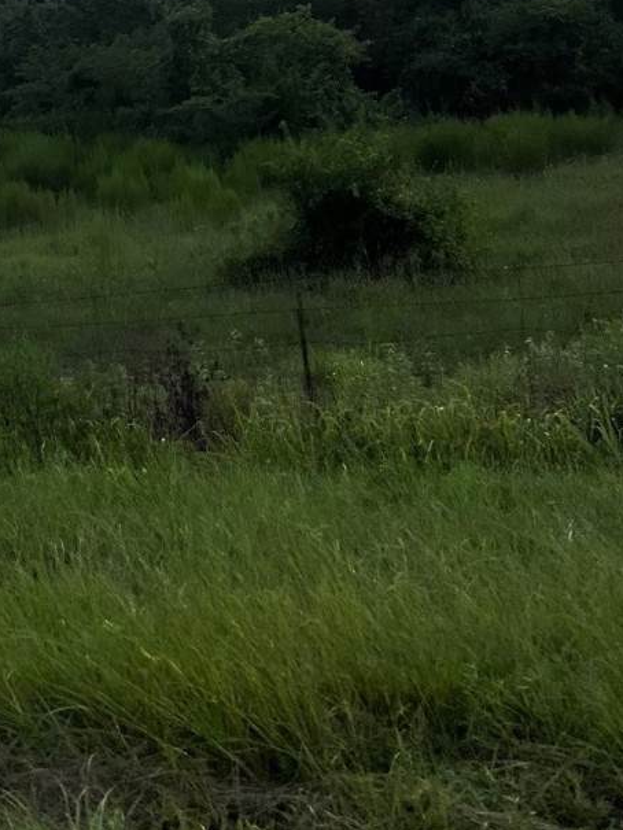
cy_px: 45
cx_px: -29
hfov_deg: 21.3
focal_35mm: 66
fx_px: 1583
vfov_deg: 28.0
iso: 50
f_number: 1.5
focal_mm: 5.7
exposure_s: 1/2165
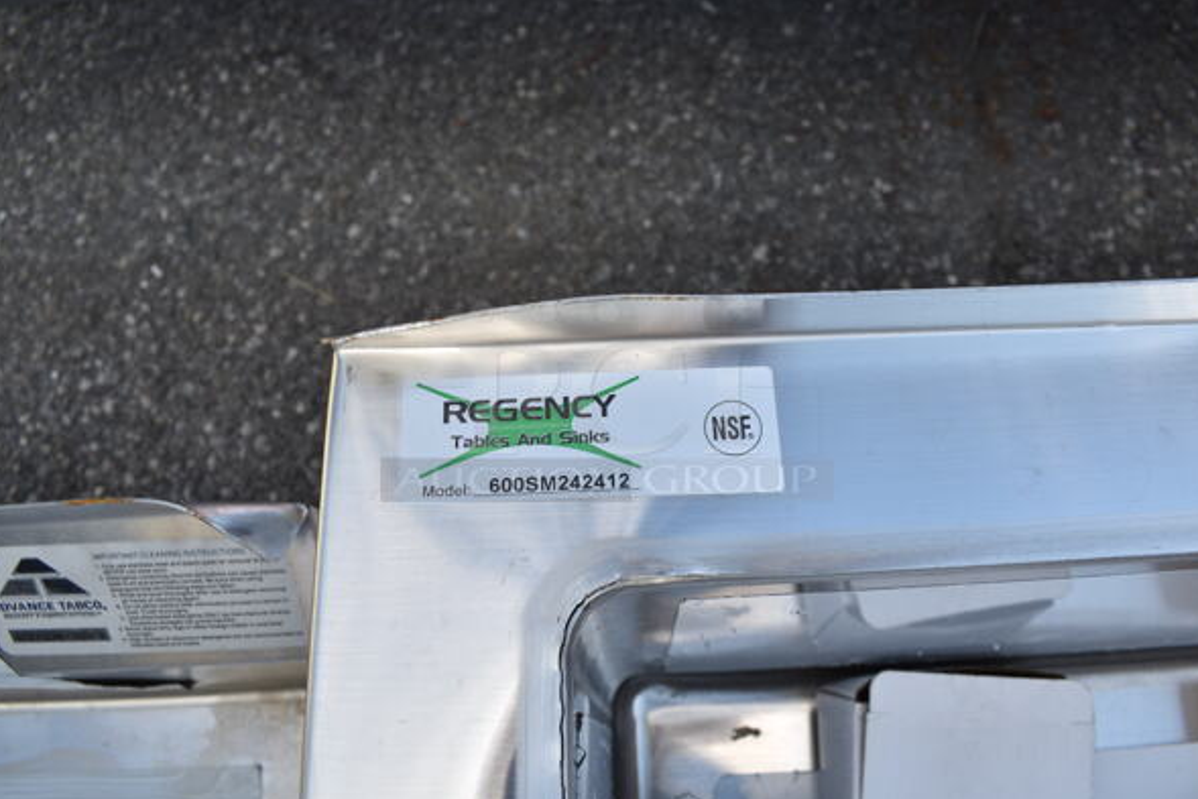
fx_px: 932
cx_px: 608
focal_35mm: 28
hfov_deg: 65.5
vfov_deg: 46.4
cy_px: 394
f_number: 6.3
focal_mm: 18
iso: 100
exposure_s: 1/100
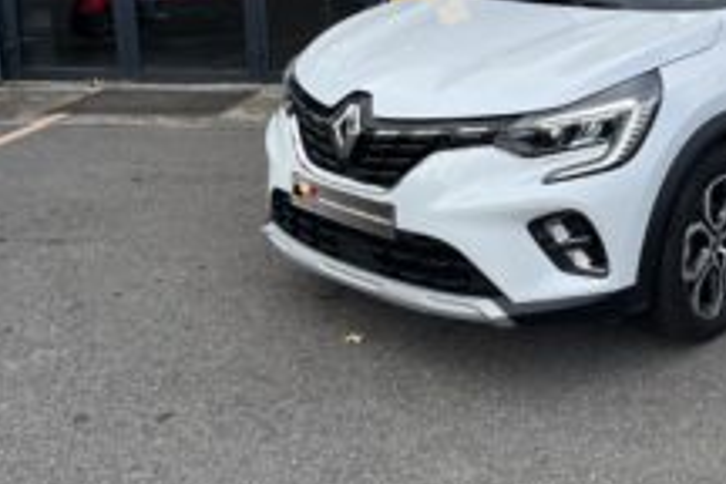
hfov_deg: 39.5
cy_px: 119
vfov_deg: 28.2
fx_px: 948
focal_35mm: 47
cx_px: 627
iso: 50
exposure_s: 1/1422
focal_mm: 5.1
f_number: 1.6
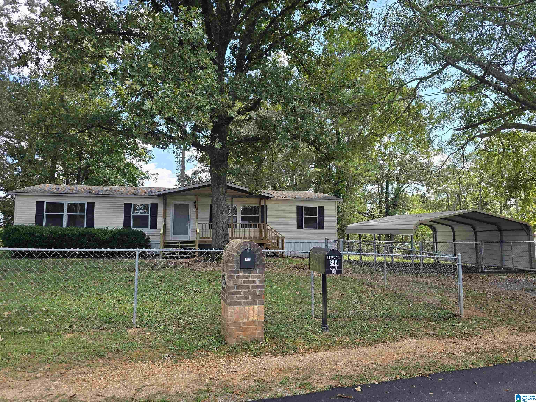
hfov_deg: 73.9
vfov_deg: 58.9
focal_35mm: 23
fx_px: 356
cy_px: 201
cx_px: 268
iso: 12
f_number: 1.7
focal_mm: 6.3
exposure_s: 1/219
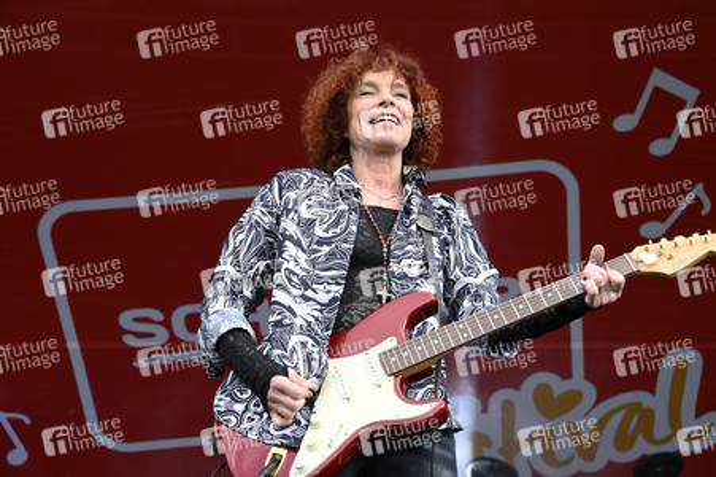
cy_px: 238
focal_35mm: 65
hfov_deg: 31.0
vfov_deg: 20.9
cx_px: 358
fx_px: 1292
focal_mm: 65
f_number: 6.3
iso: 500
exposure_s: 1/250
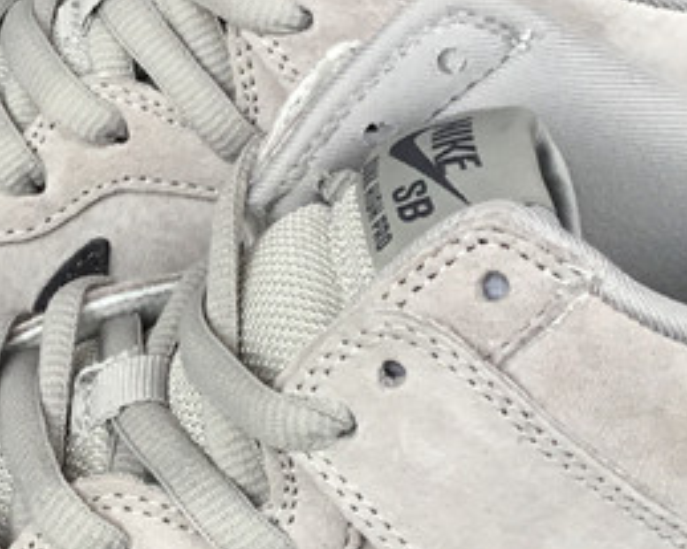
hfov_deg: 18.0
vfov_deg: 14.6
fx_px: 2134
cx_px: 48
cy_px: 338
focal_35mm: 105
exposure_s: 1/100
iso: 40
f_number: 2.4
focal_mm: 3.3
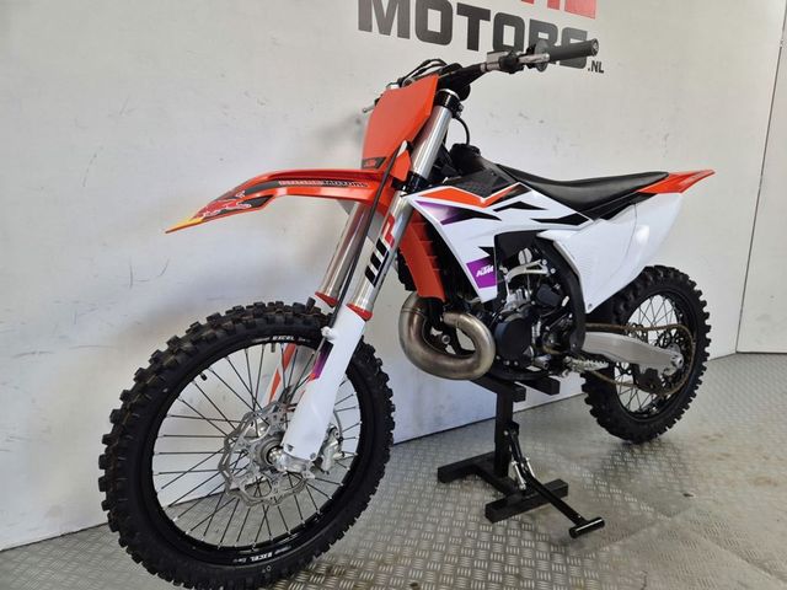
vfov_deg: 58.9
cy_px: 295
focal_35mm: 23
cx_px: 394
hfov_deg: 73.9
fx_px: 523
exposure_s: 1/100
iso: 250
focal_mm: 5.4
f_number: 1.8
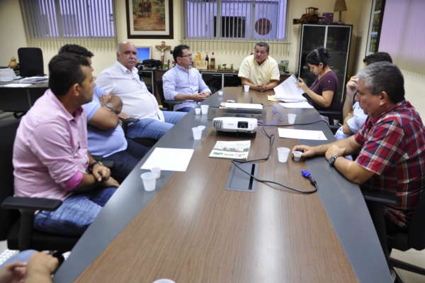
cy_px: 142
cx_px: 212
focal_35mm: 27
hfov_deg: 67.4
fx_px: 318
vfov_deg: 47.9
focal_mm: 18
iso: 200
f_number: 3.5
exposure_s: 1/15
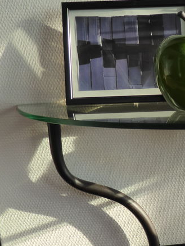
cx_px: 189
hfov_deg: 19.5
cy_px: 213
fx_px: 520
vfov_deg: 25.9
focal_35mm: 73
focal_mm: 5.4
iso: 200
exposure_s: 1/200
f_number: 3.5
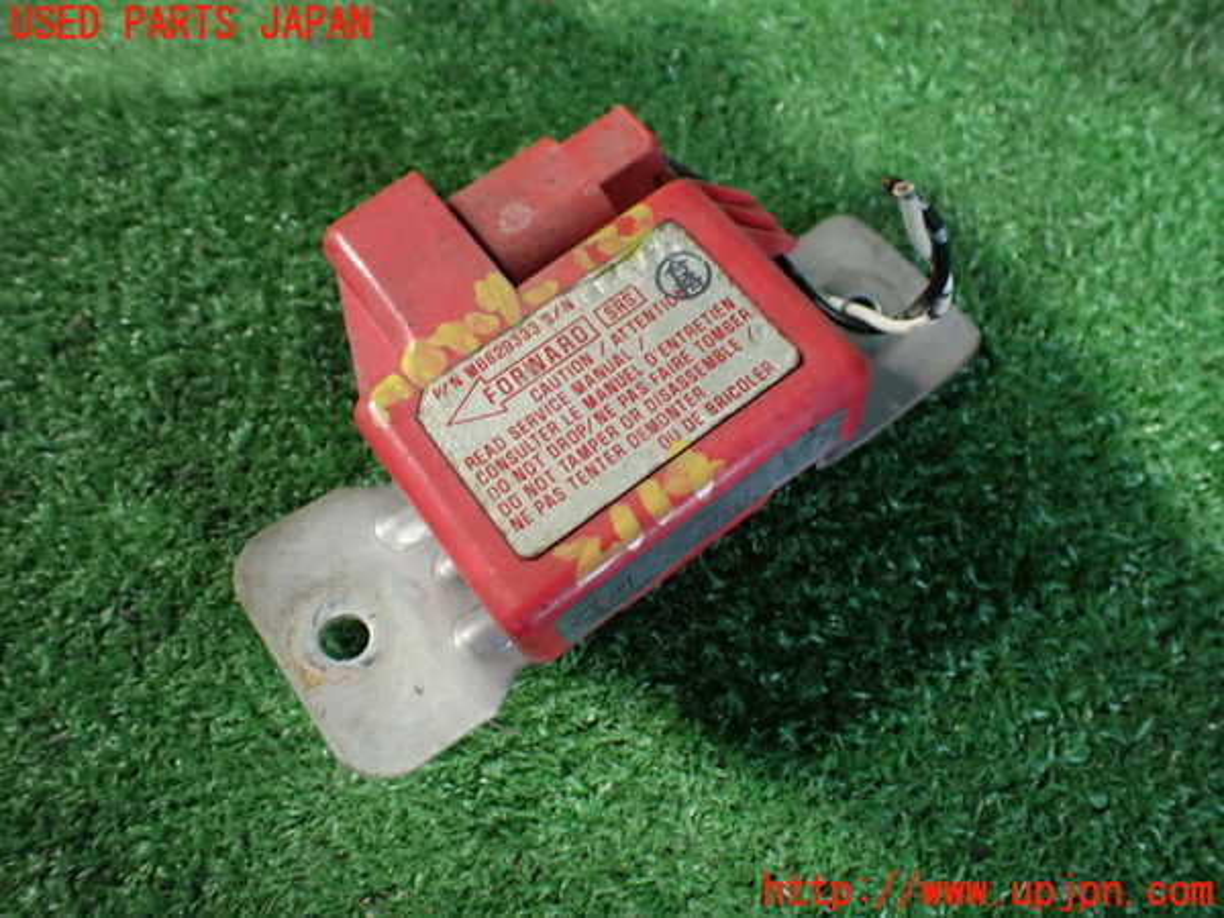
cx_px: 612
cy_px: 459
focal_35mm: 30
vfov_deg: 46.8
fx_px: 1061
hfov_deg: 60.0
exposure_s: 1/40
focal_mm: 5.4
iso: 800
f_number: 2.3
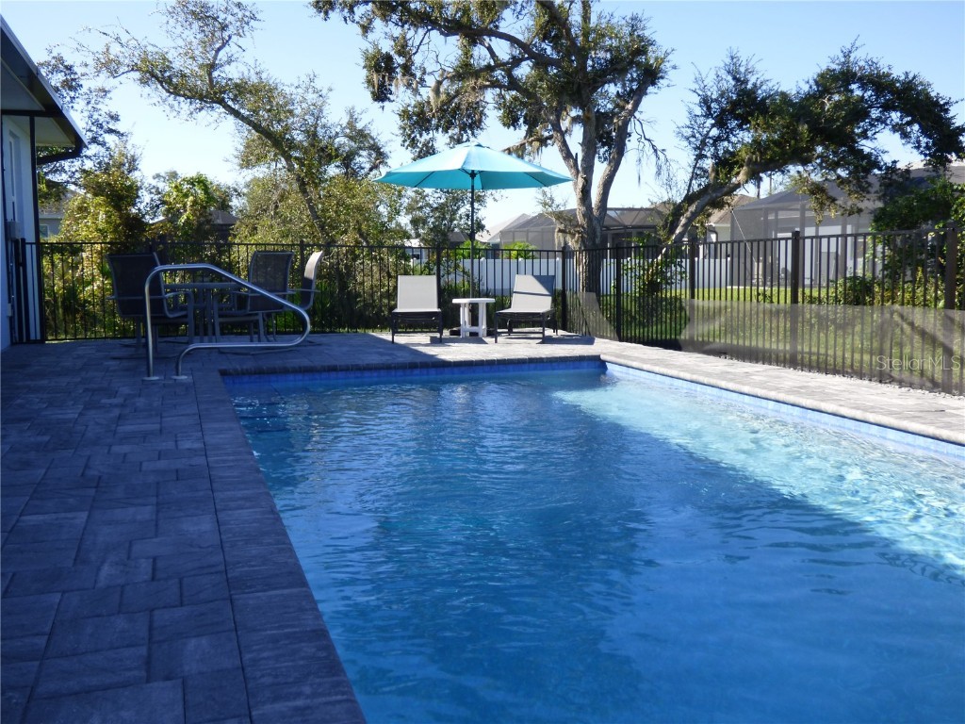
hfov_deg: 54.0
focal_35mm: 34
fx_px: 948
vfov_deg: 41.8
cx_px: 482
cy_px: 362
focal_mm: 5.97
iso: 100
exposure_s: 1/500
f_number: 3.4
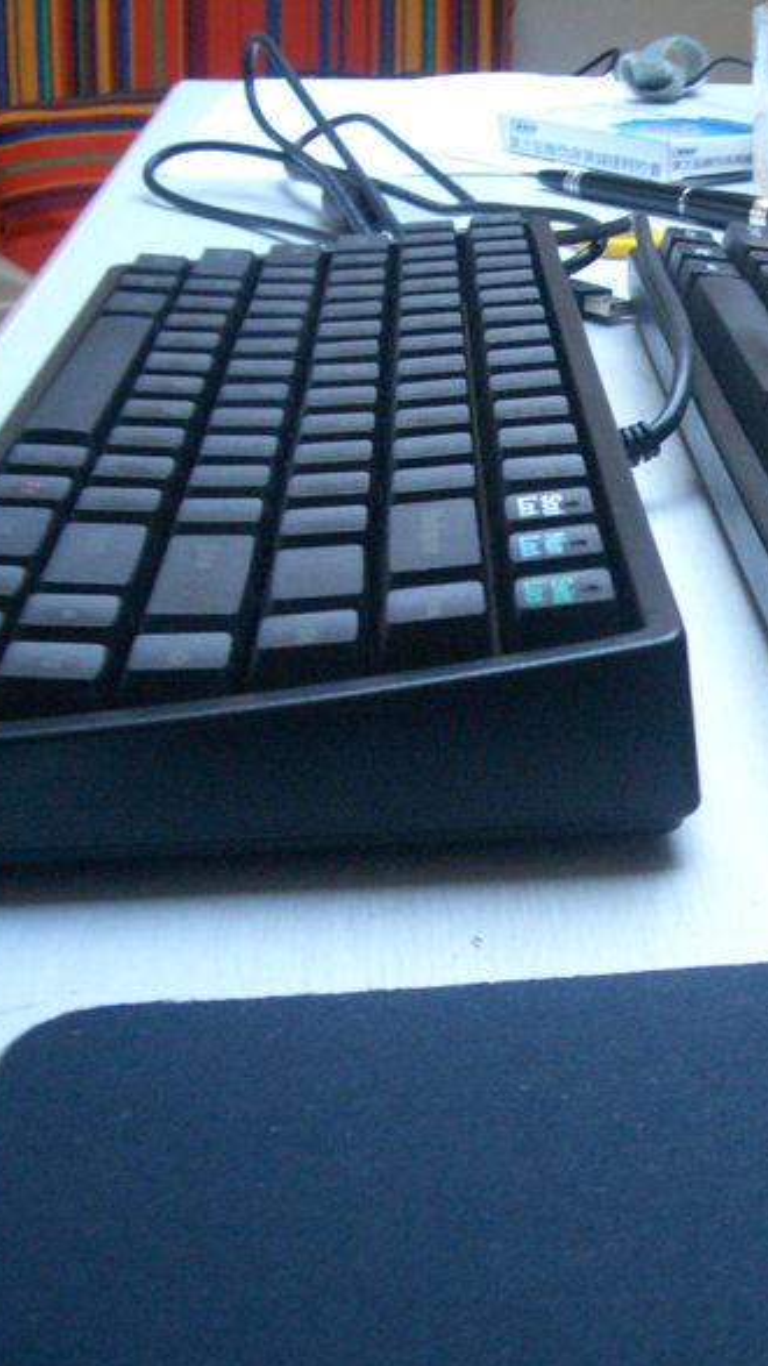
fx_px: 1883
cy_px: 696
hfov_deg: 22.1
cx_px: 784
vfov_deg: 39.9
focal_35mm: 52
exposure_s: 1/40
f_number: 2.6
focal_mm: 5.8
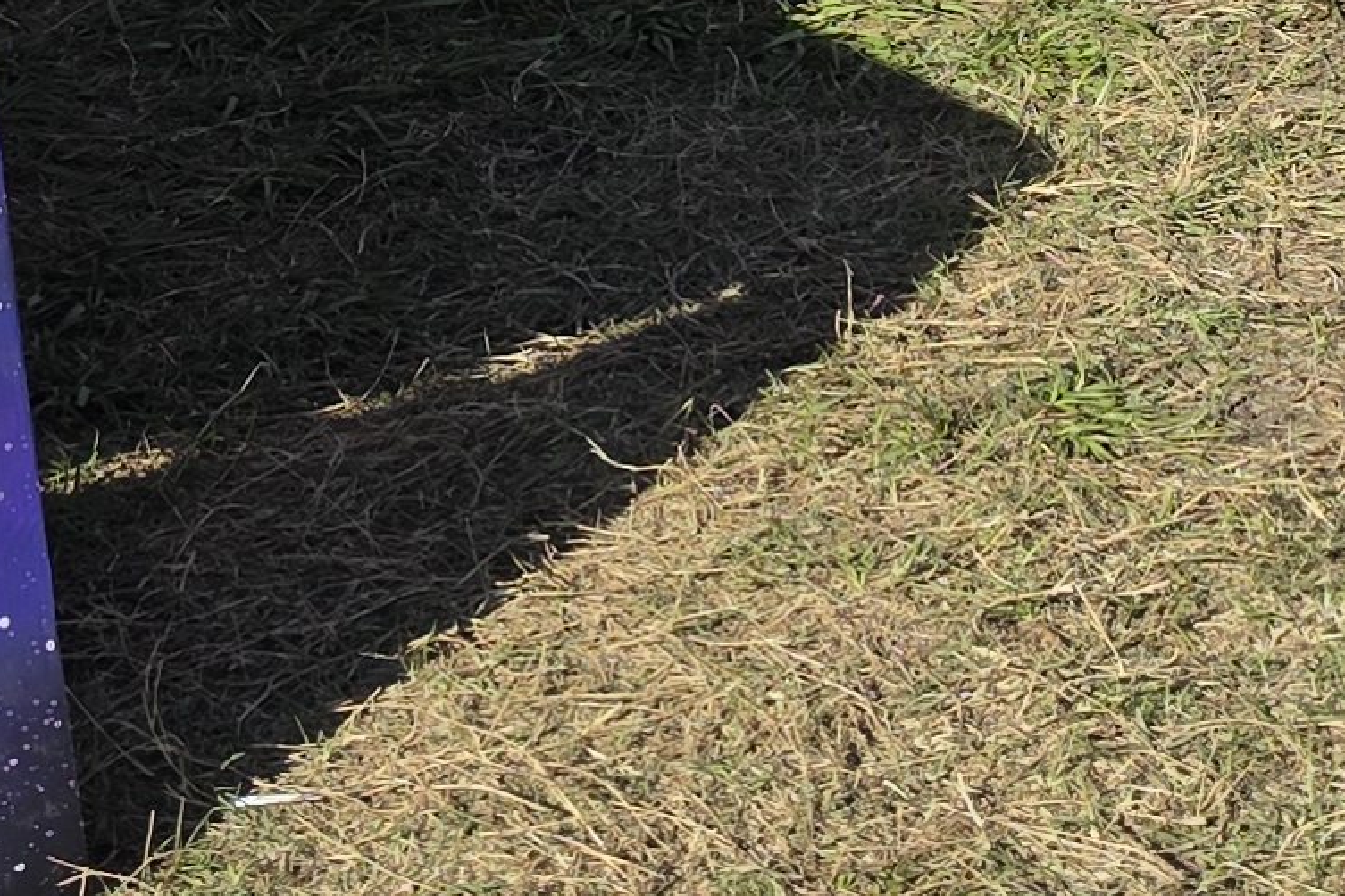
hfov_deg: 16.0
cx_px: 218
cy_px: -851
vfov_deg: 10.1
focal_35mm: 127
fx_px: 4744
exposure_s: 1/6352
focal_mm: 6.5
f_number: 1.4
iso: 64
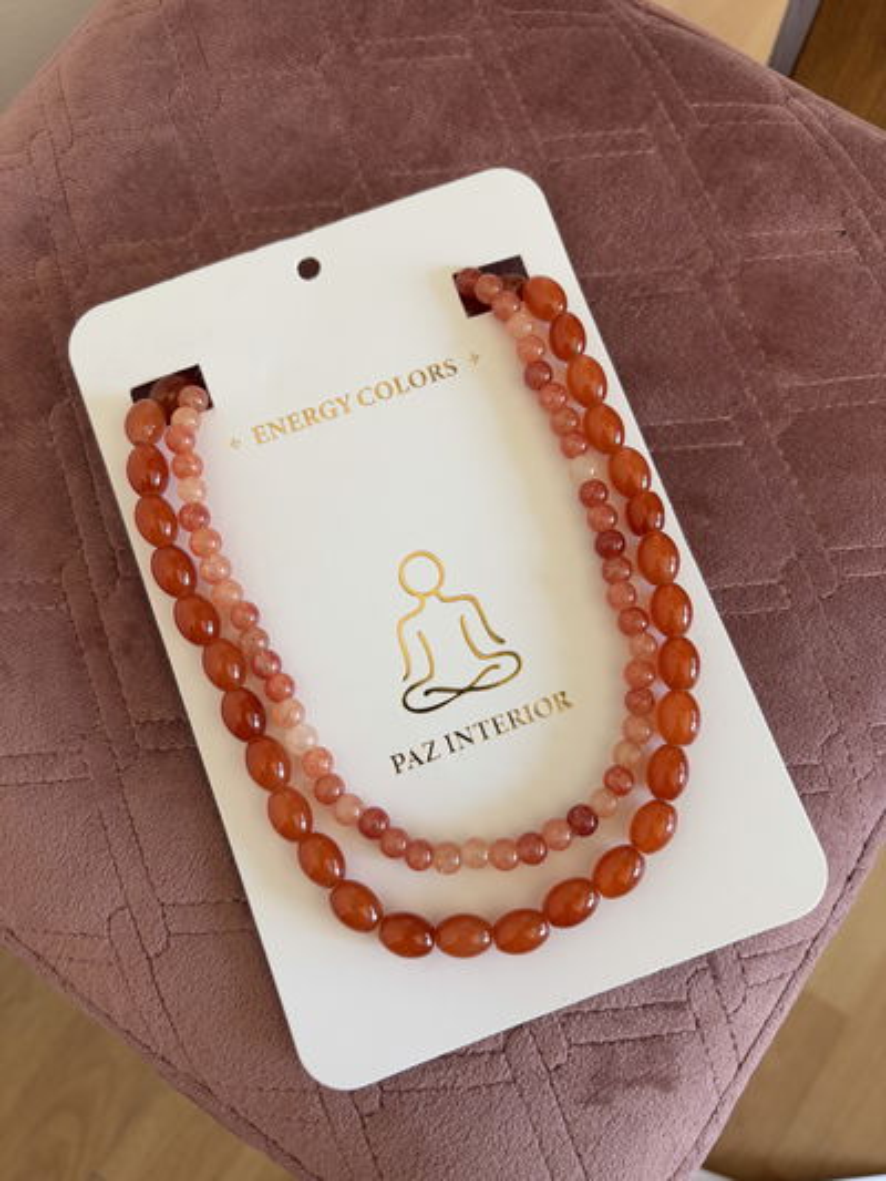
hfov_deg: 53.1
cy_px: 590
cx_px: 443
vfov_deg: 67.3
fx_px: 887
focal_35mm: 26
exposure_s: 1/121
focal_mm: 5.96
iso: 125
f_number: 1.6
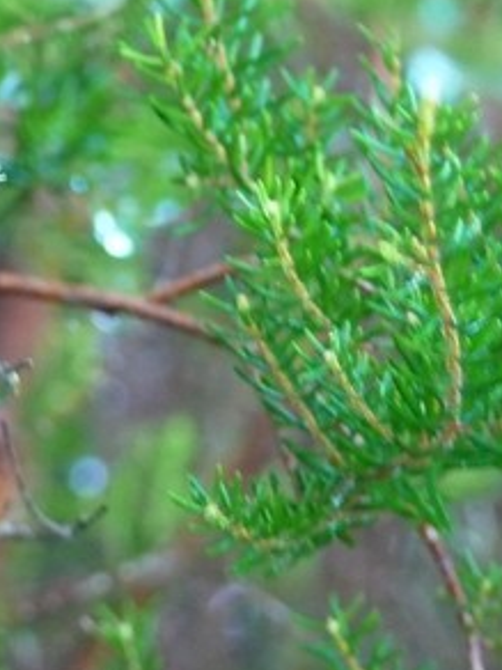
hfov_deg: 4.8
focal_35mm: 306
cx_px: -99
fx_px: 5917
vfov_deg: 6.5
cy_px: 119
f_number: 3.6
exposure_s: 1/8
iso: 400
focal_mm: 25.1
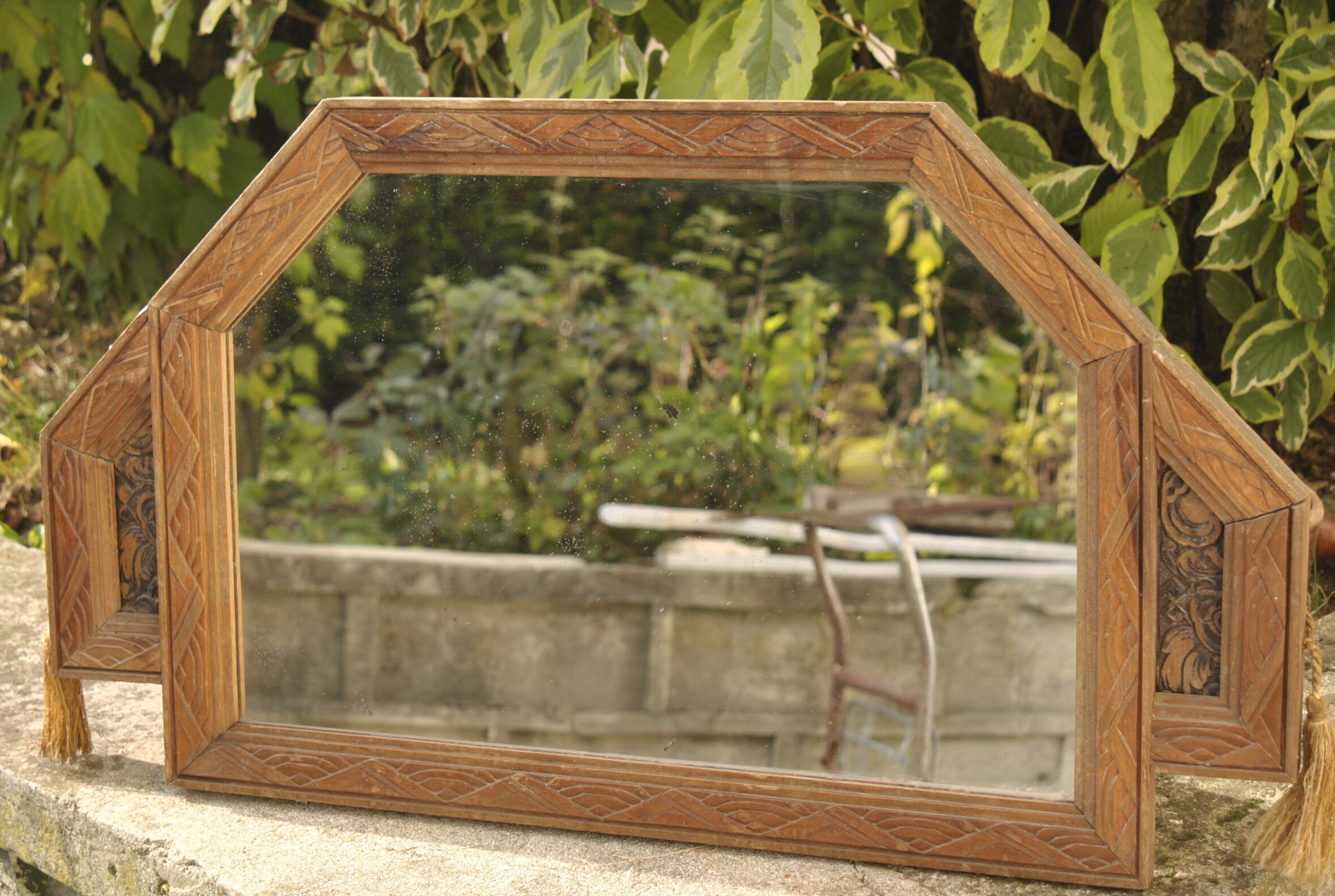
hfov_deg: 27.3
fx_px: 2750
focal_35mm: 74
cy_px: 433
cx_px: 681
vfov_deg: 18.5
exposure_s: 1/160
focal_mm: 40
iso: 100
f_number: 6.3
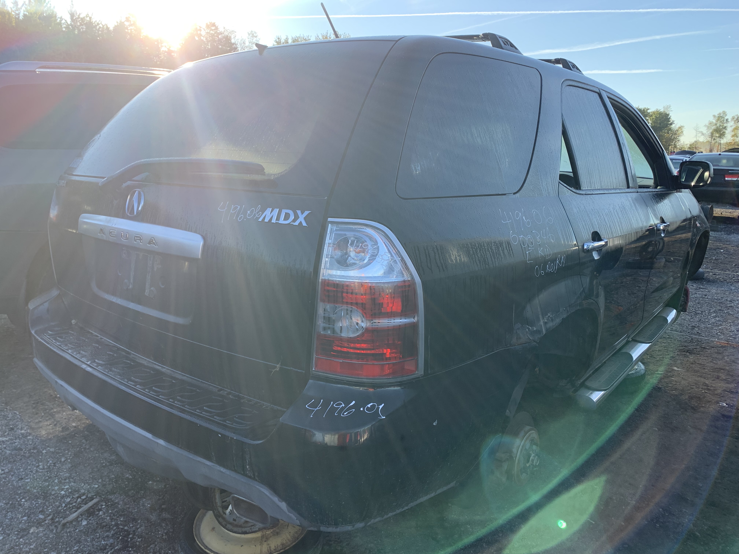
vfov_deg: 53.1
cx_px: 370
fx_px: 555
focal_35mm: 26
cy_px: 277
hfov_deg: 67.3
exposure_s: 1/474
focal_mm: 4.25
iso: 25
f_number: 1.8
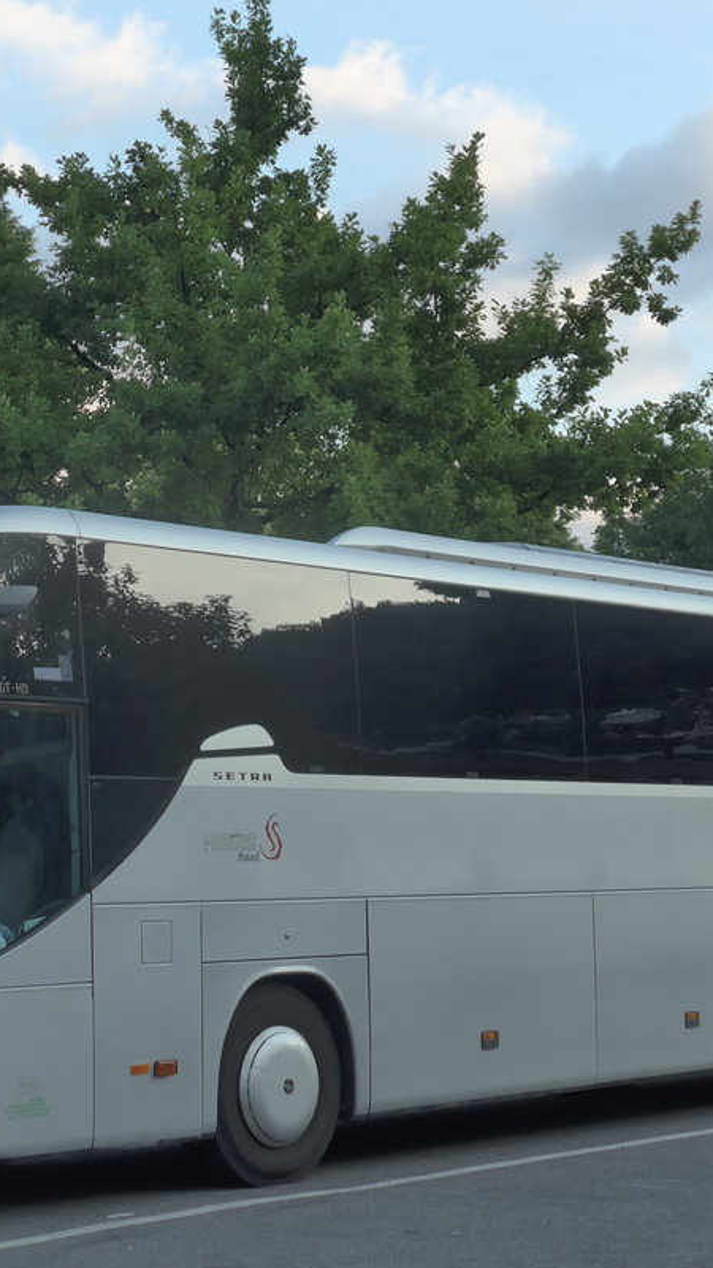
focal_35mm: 85
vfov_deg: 25.0
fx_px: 2857
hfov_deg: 14.2
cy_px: 636
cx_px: 325
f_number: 3.3
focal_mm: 10.7
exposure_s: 1/250
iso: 160
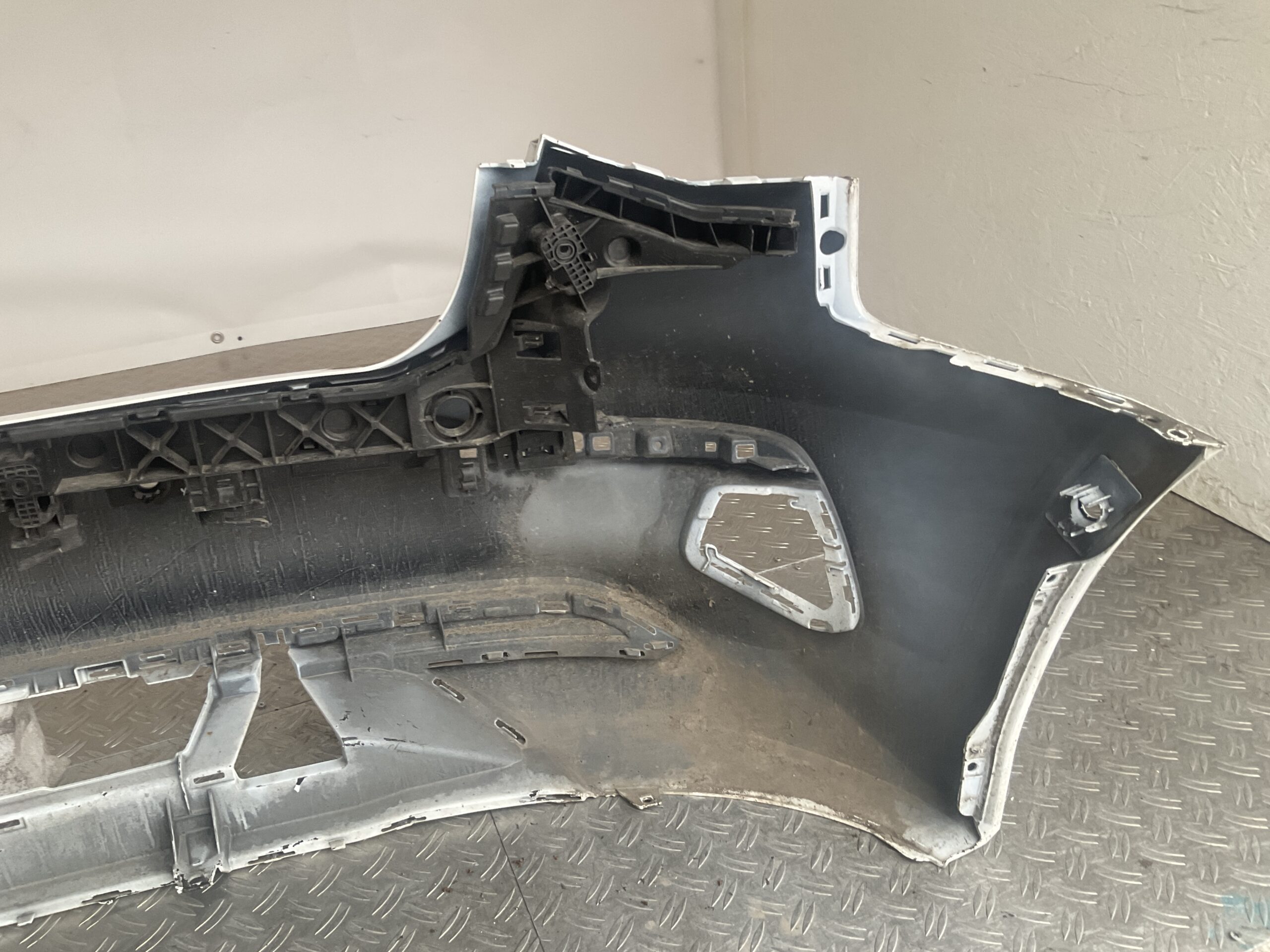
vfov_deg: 48.2
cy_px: 476
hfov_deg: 61.7
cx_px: 635
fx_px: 1064
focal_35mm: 29
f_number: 1.8
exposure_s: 1/100
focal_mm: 3
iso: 64
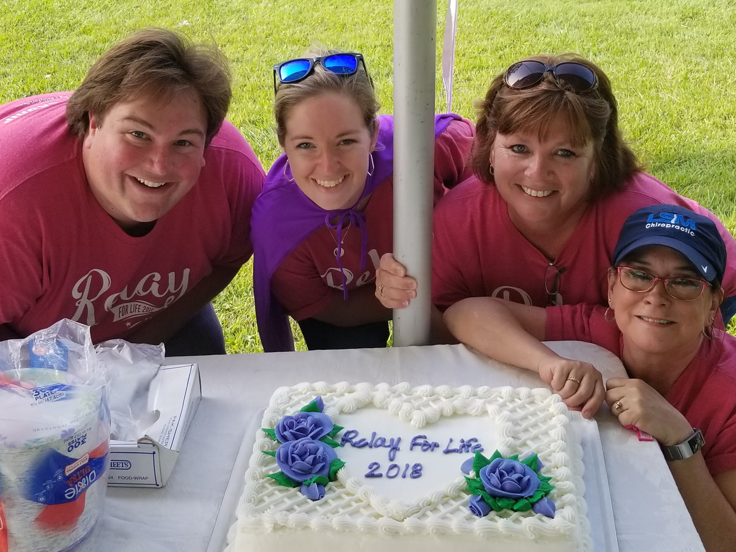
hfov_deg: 67.3
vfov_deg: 53.1
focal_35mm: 26
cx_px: 368
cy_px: 276
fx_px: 553
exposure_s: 1/289
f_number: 1.7
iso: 50
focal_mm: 4.25
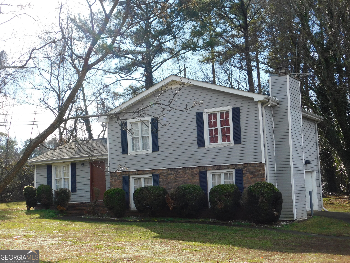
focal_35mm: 51
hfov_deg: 37.5
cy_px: 132
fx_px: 516
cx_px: 175
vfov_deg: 28.6
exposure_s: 1/500
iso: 125
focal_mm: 9
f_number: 3.8
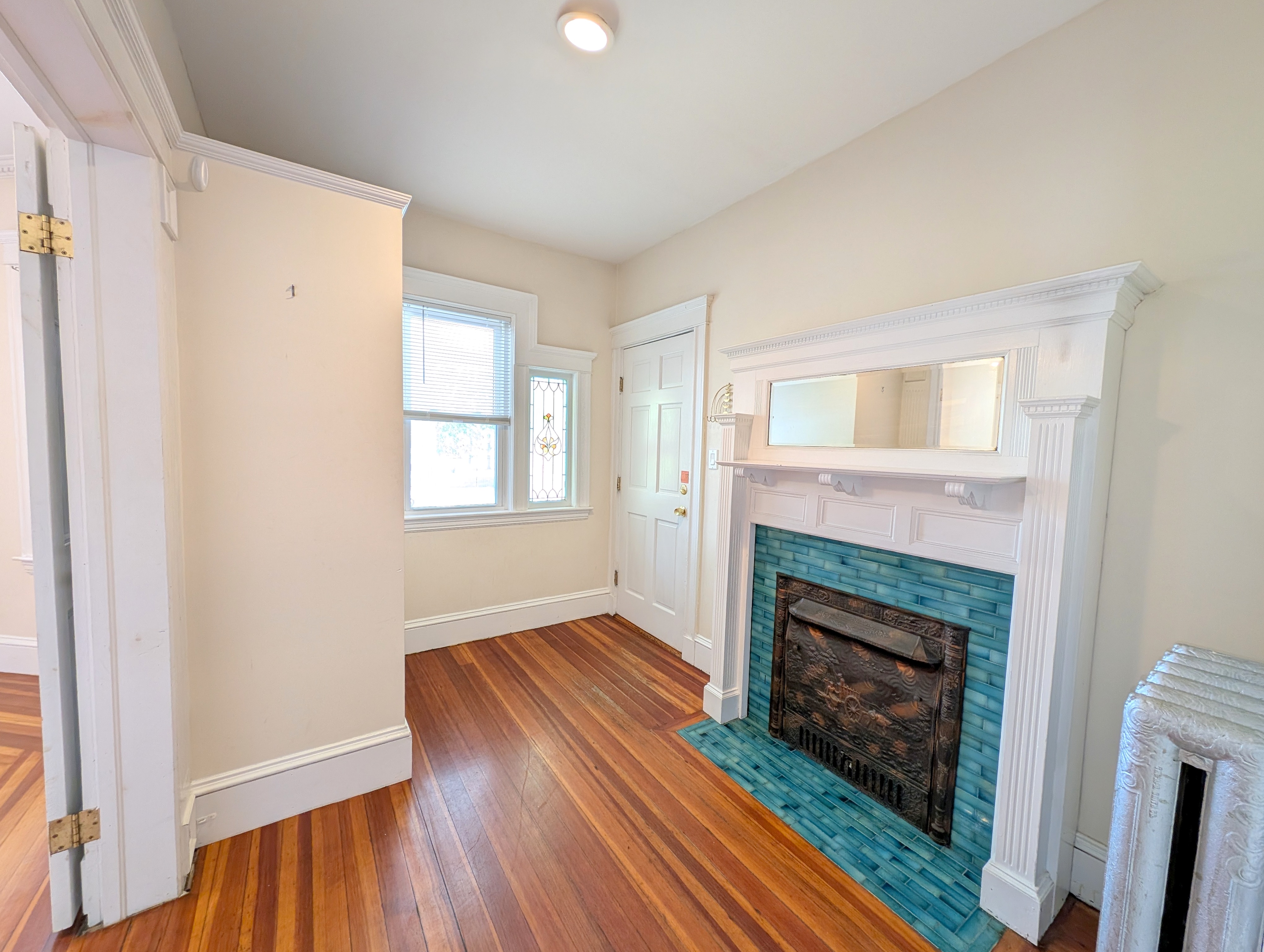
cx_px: 632
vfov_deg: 94.6
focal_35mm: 12
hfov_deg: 110.5
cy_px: 476
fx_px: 439
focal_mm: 2.23
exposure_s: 1/52.3
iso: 115
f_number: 1.95
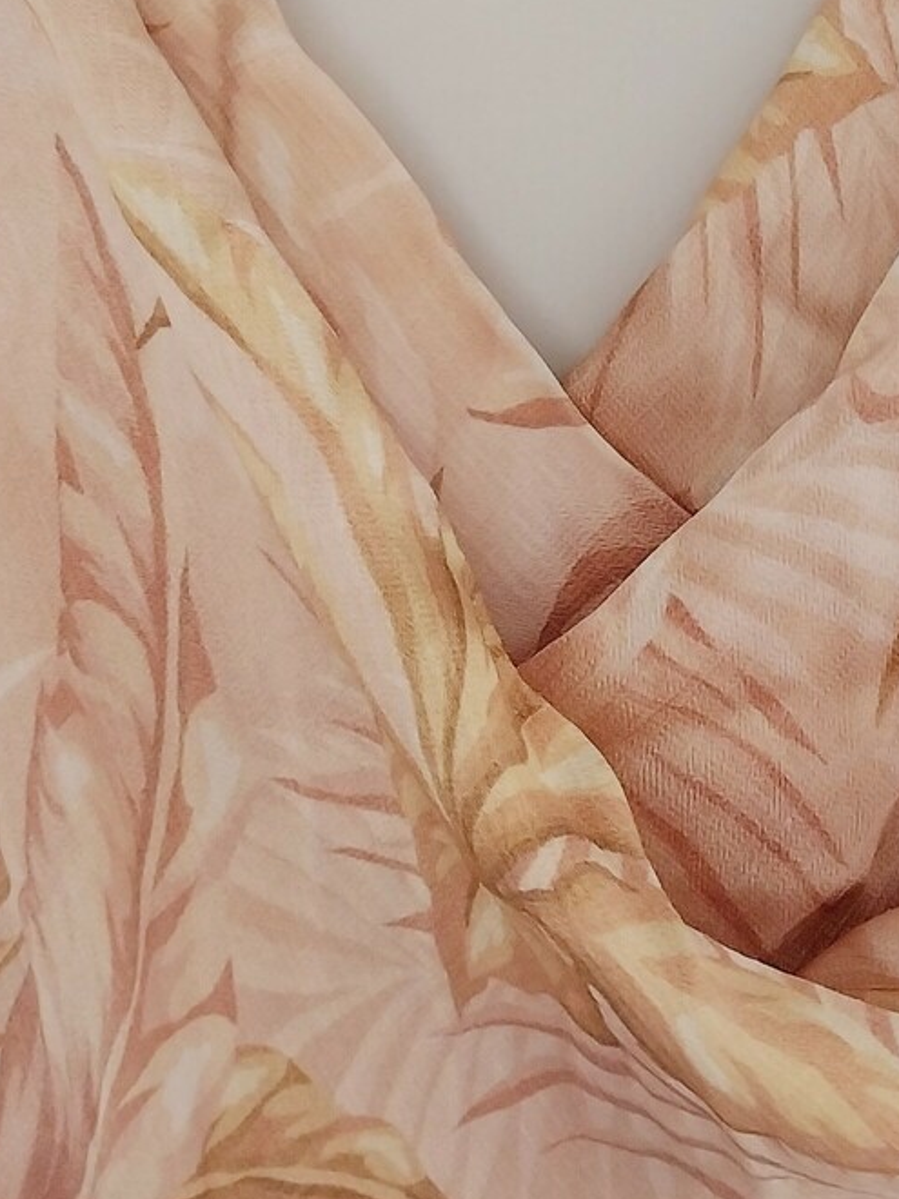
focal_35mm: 63
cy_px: 133
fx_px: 2182
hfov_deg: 23.1
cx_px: 661
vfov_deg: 29.5
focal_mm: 4
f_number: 1.8
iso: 320
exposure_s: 1/60
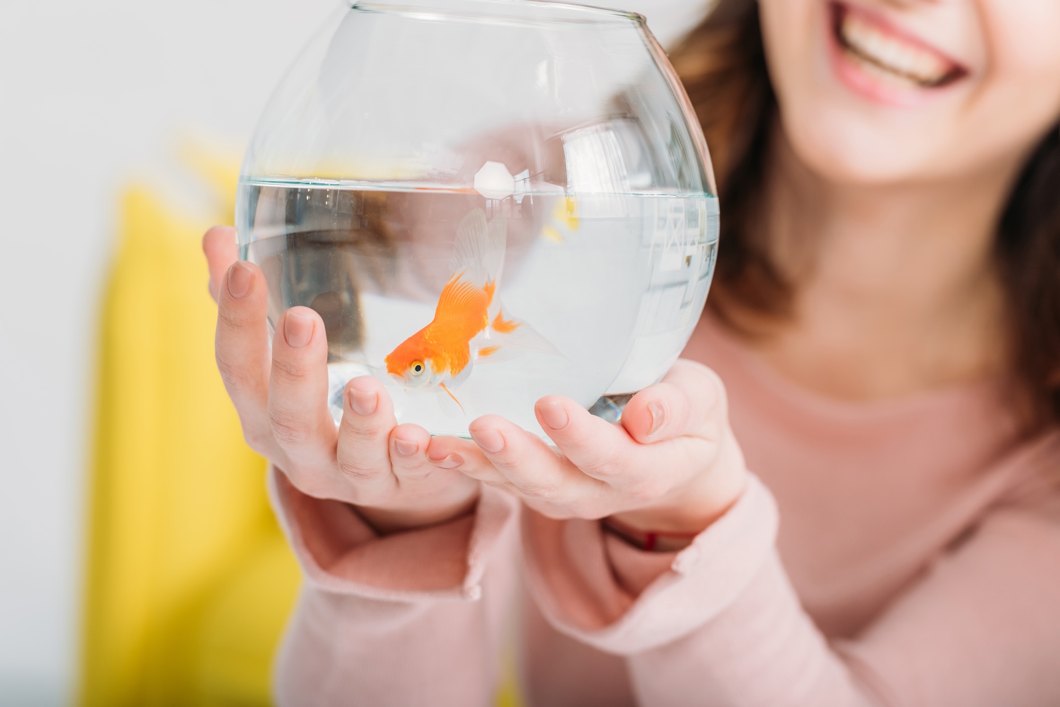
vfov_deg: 6.9
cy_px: 354
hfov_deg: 10.3
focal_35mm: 200
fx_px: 5891
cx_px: 530
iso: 250
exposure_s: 1/250
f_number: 4.5
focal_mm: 200
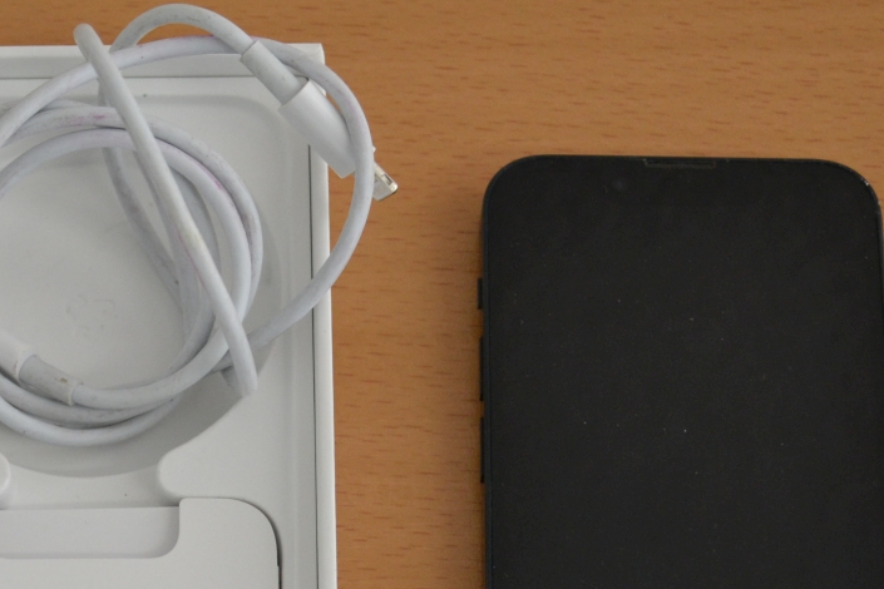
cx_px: 124
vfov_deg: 12.5
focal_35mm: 109
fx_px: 2676
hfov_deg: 18.5
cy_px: 548
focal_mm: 32
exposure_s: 1/60
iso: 900
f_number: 4.8
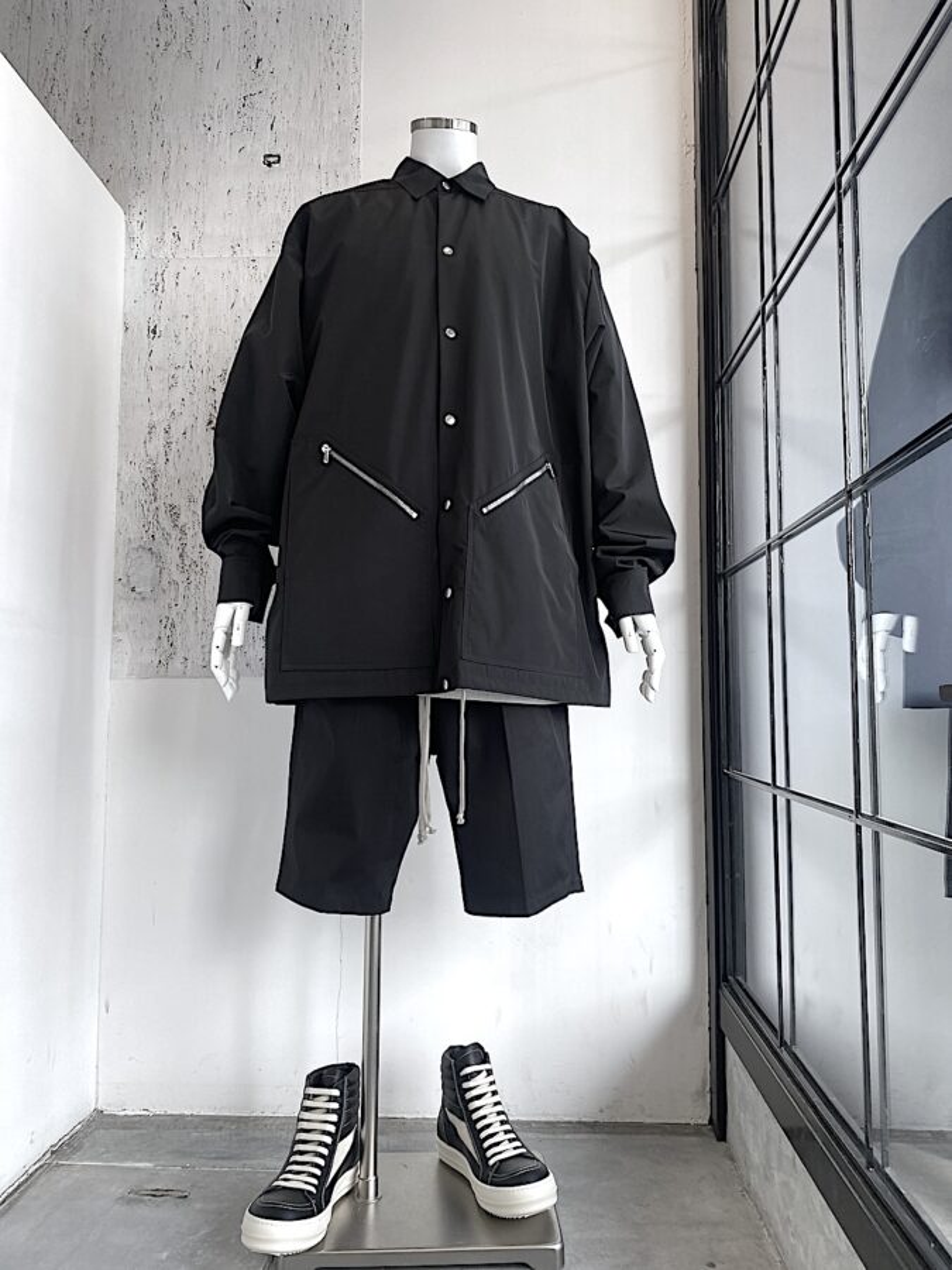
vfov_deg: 67.3
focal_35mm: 26
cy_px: 635
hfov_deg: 53.1
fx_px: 953
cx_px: 476
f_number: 1.8
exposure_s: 1/120
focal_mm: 4.25
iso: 50
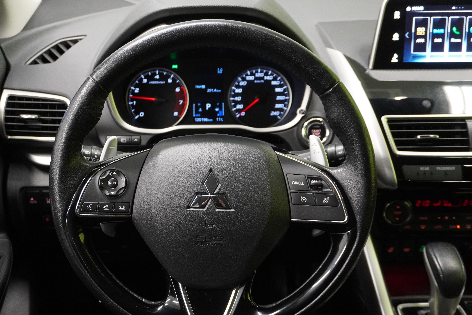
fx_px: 545
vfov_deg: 32.1
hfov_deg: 46.7
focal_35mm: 42
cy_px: 187
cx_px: 208
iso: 2000
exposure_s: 1/40
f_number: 4
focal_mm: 23
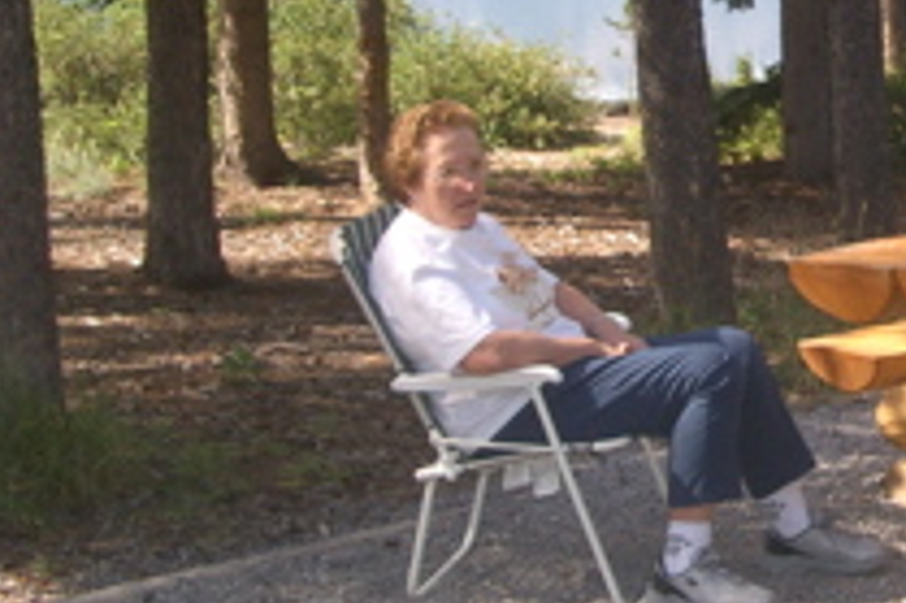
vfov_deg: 15.6
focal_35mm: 87
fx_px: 2188
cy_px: 126
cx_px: 915
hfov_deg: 22.5
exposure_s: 1/640
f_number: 2.8
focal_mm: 6.8
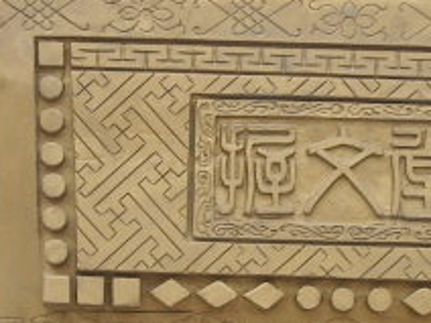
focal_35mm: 169
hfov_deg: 11.7
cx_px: 303
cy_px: 270
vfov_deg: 8.8
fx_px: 2104
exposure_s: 1/148
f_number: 2.8
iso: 64
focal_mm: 5.7
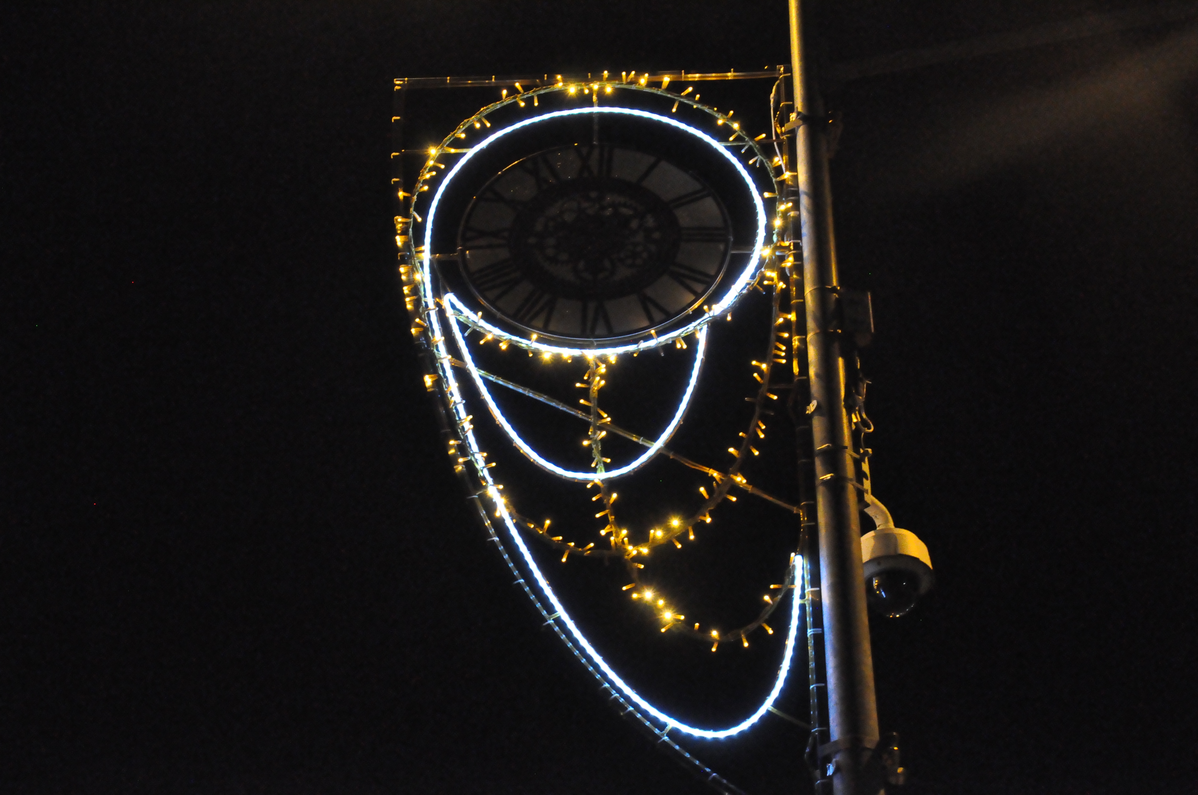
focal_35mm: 72
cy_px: 398
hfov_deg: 28.1
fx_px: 2393
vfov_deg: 18.9
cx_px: 599
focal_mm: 48
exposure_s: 1/60
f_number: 7.1
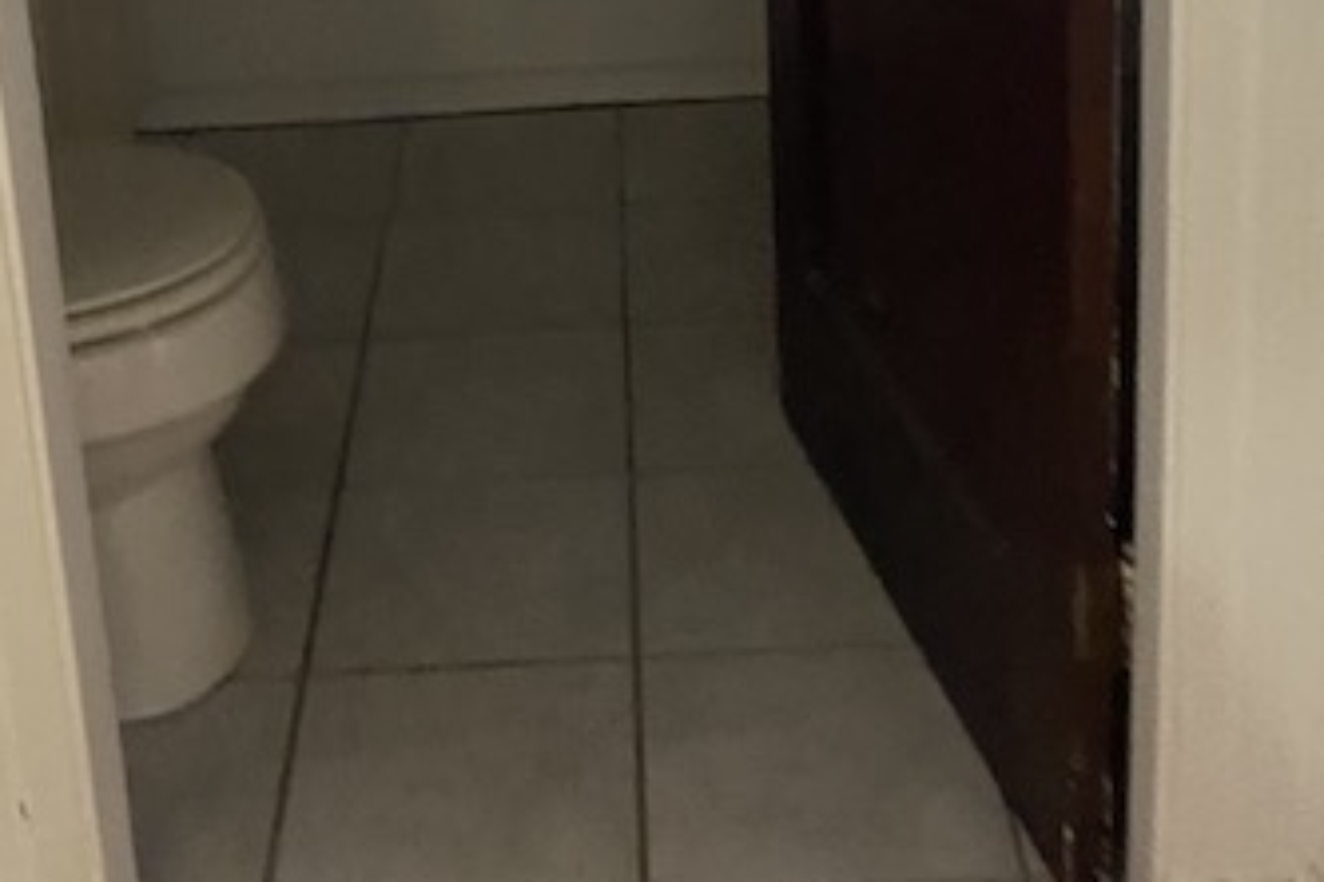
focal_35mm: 65
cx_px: 636
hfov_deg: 31.0
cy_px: -234
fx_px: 2390
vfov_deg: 19.4
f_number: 1.8
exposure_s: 1/30
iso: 800
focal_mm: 4.25
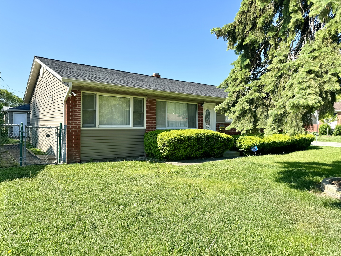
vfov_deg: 56.8
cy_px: 128
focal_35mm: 24
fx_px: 236
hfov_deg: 71.6
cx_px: 170
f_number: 1.78
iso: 80
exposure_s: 1/2415
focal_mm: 6.76
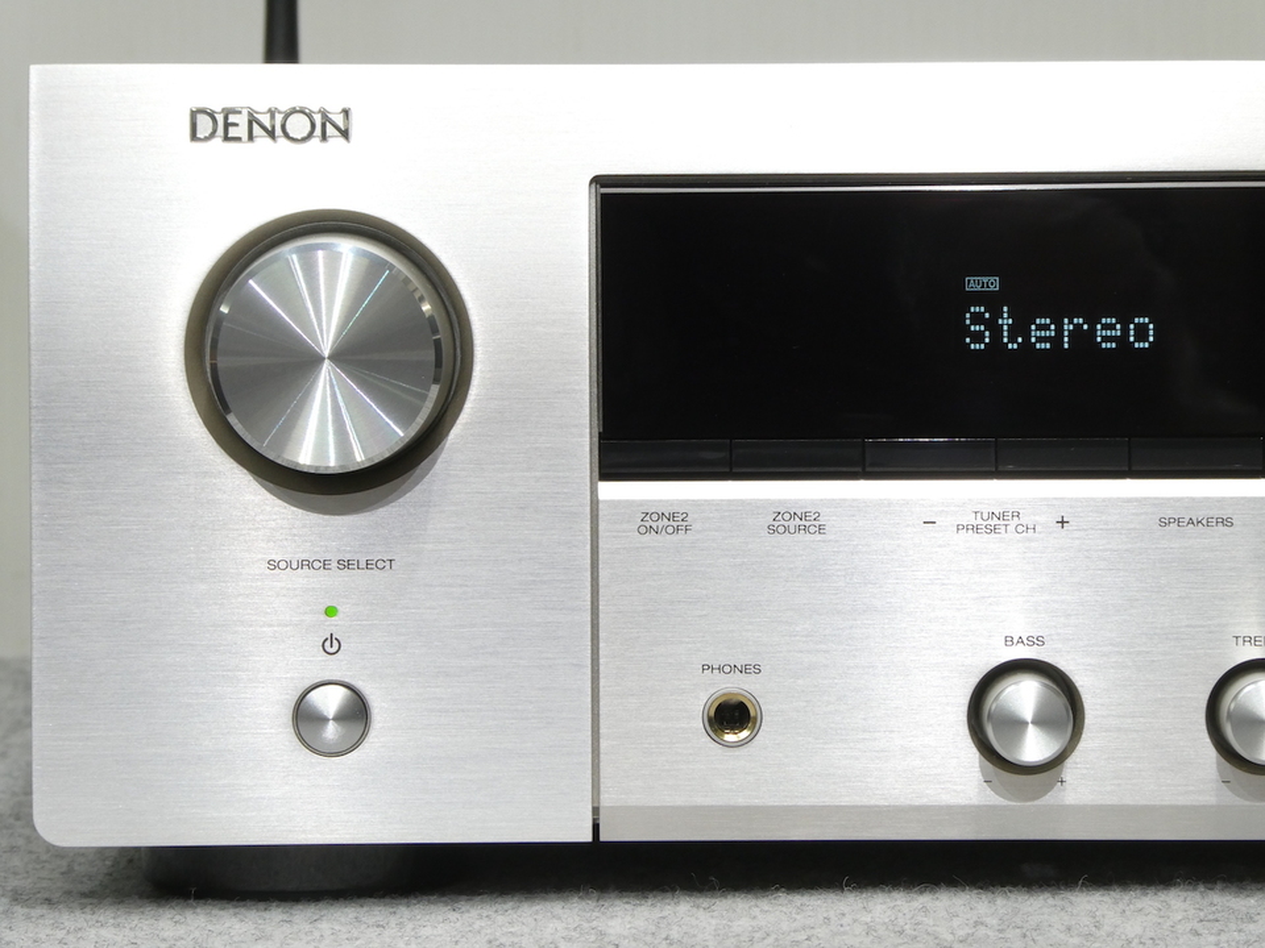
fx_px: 5226
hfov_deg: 13.8
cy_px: 474
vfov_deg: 10.4
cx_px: 632
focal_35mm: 143
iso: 200
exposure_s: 1/13
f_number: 5.4
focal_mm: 25.6
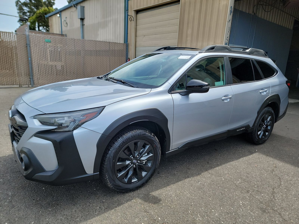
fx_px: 207
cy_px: 112
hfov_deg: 71.6
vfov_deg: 56.8
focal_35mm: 24
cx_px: 150
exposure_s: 1/444
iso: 50
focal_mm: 6.7
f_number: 1.8
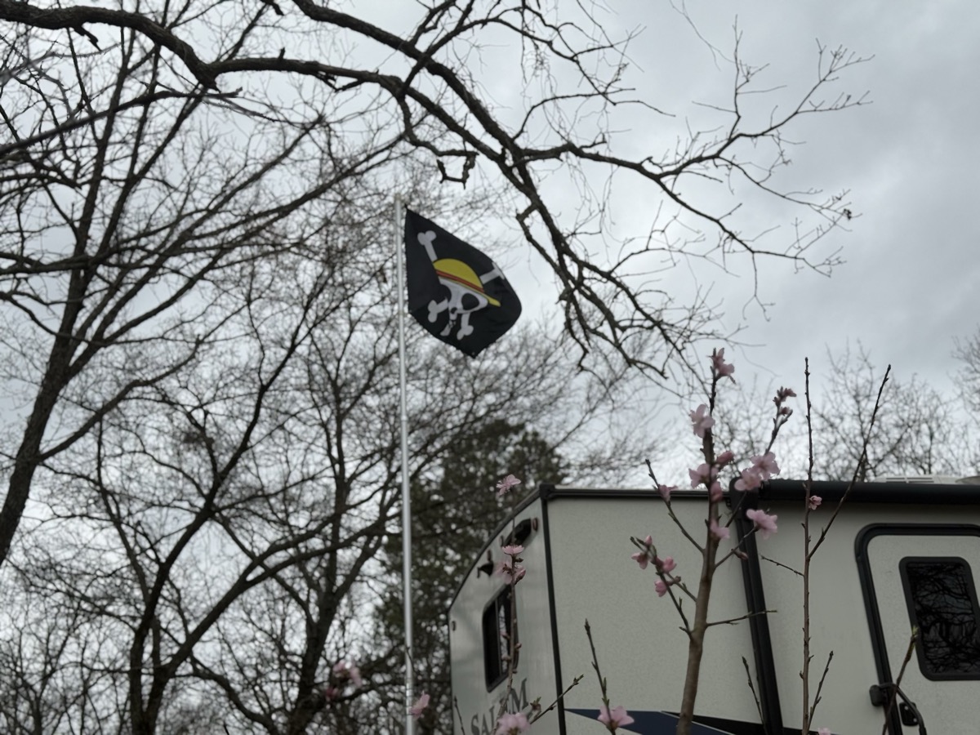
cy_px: 368
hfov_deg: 39.7
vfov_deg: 30.3
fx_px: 1359
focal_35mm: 48
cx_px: 490
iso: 80
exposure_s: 1/4587
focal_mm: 6.76
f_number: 1.78
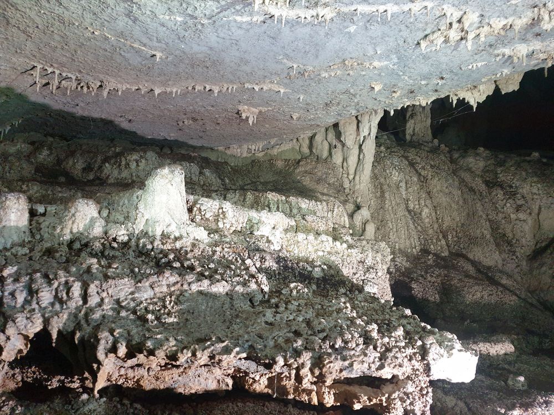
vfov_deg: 53.1
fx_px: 416
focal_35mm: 26
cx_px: 277
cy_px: 208
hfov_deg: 67.3
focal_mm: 4.3
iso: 250
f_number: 1.5
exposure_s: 1/40
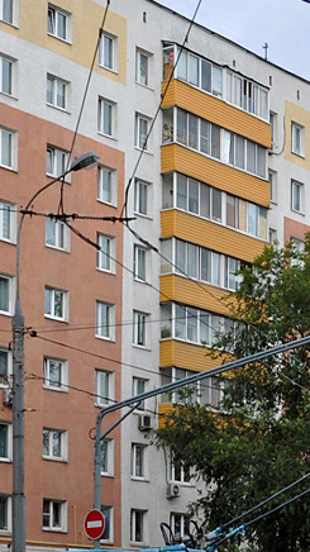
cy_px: 390
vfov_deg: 20.1
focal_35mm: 106
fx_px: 1545
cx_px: 144
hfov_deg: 11.5
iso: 200
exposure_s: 1/250
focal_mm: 21
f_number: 5.6
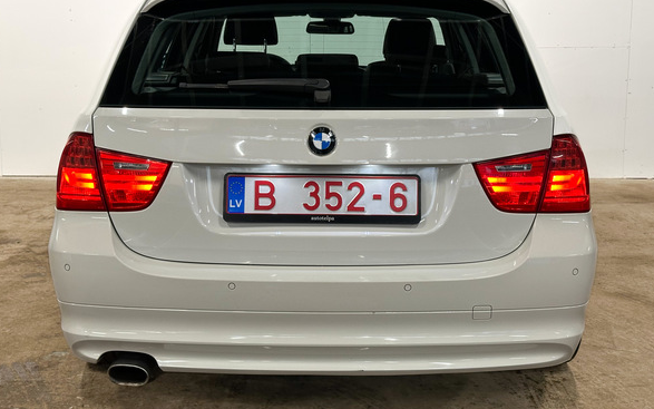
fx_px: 927
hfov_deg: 38.9
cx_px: 326
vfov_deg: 24.9
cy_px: 176
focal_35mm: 52
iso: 125
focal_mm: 6.86
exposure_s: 1/50
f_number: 1.8
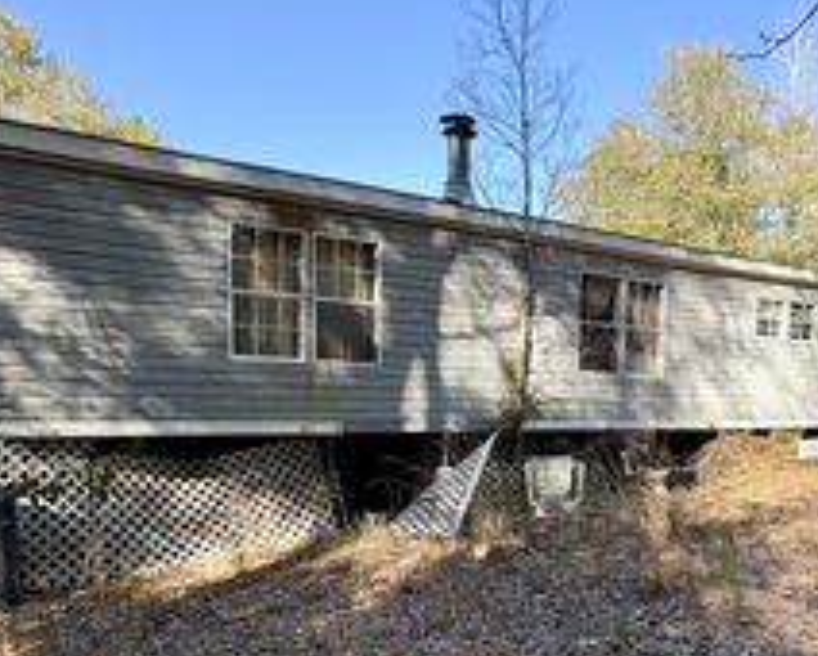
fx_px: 800
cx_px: 540
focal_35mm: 33
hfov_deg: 53.2
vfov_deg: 43.8
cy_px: 448
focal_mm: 2.22
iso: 64
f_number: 2.2
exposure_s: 1/379
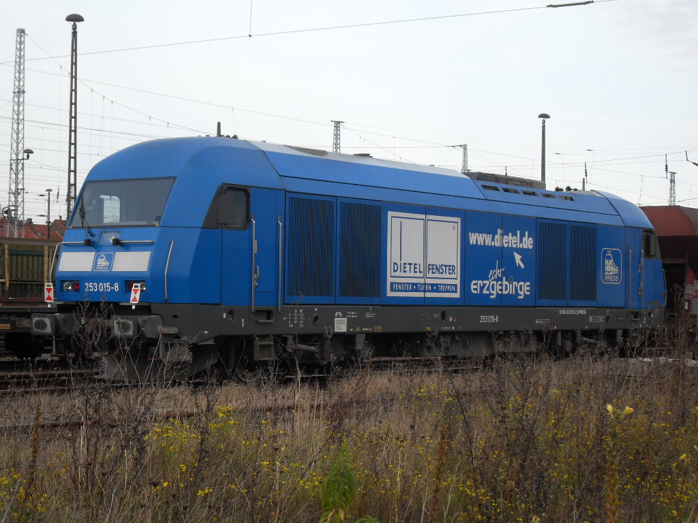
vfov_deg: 18.7
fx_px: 1593
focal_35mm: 79
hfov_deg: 24.7
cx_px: 349
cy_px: 262
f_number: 4.4
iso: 100
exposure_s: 1/125
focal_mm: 13.5
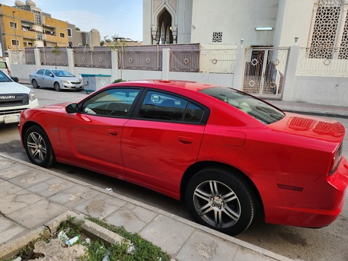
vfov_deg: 58.9
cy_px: 130
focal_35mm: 23
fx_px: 231
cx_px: 174
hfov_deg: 73.9
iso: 20
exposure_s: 1/180
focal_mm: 5.4
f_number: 1.8
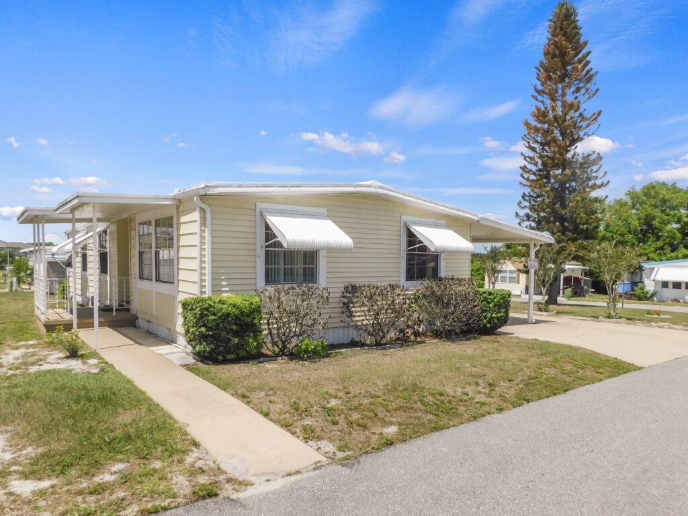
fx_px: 457
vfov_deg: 58.9
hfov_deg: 73.9
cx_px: 344
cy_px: 258
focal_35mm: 23
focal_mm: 4
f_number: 6
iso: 125
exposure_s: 1/640
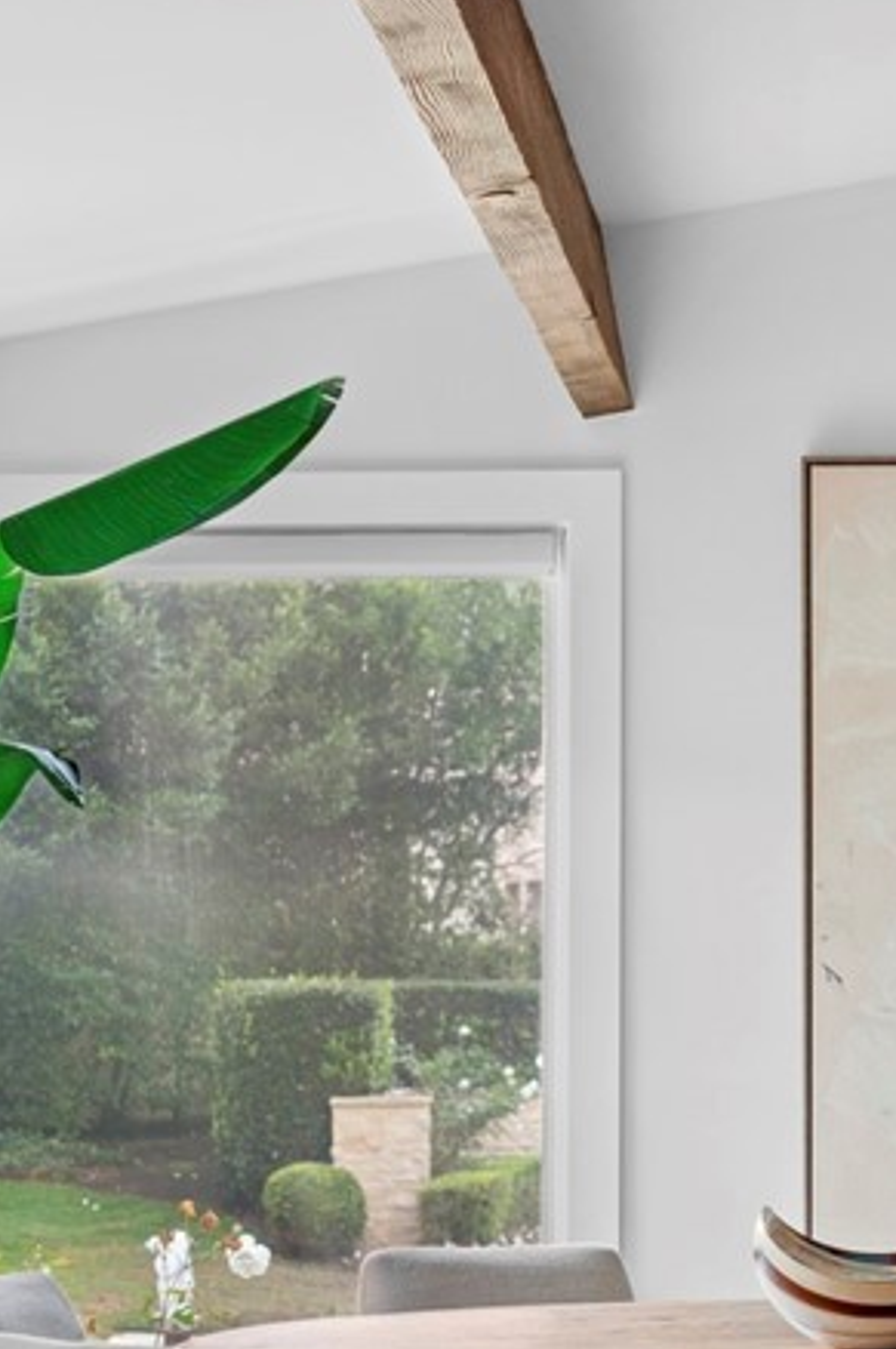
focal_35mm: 129
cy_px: 939
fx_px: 4827
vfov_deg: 15.9
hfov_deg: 10.6
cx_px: 617
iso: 400
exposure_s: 6
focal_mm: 52
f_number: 7.1
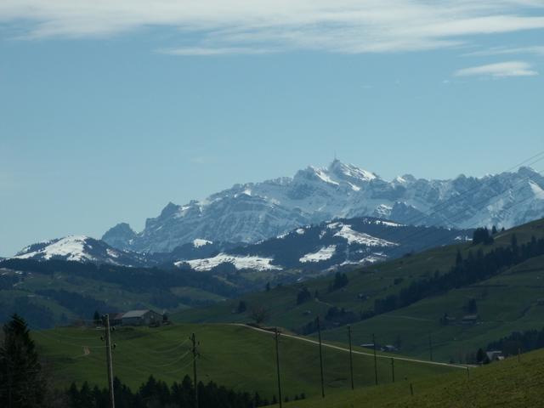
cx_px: 272
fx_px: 2184
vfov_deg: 10.7
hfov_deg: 14.2
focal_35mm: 139
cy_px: 204
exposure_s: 1/400
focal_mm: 22.8
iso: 50
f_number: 8
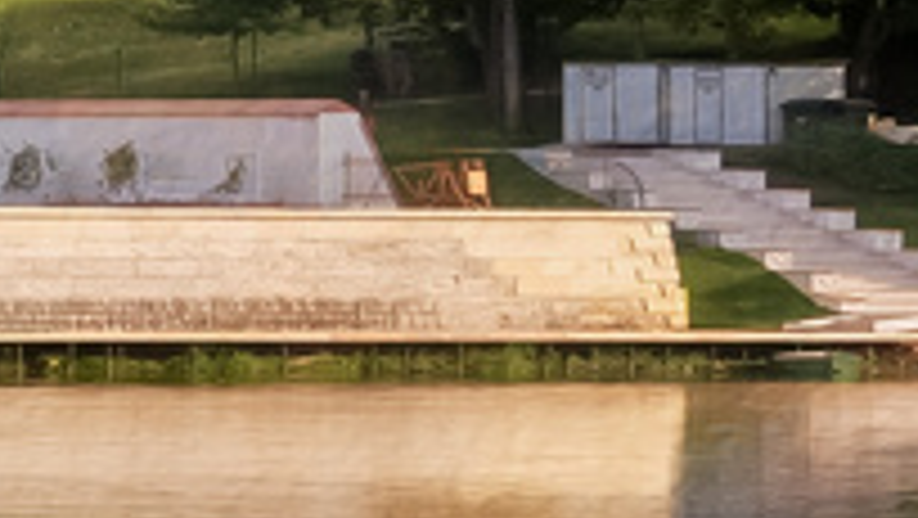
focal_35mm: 424
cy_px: 106
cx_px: -1652
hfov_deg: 4.9
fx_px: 10326
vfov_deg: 2.9
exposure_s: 1/320
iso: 400
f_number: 10
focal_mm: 39.38
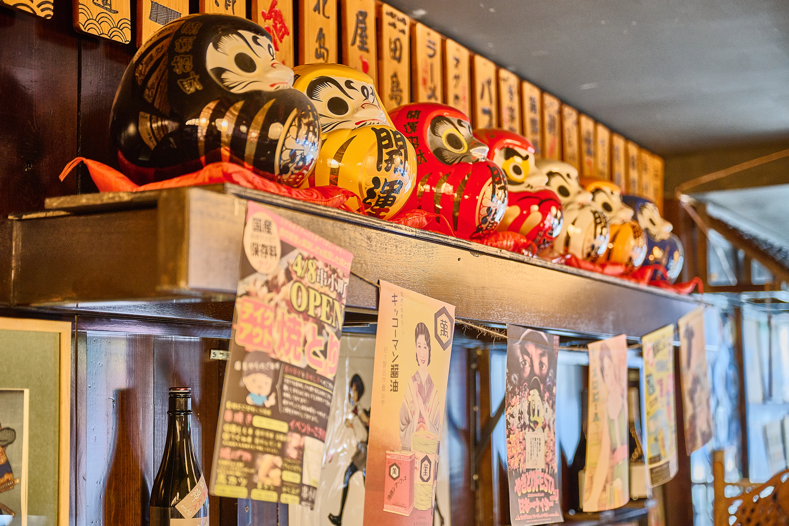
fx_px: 1205
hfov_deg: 36.2
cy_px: 263
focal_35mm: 55
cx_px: 394
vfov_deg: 24.6
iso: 2000
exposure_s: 1/100
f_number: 2.8
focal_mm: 55
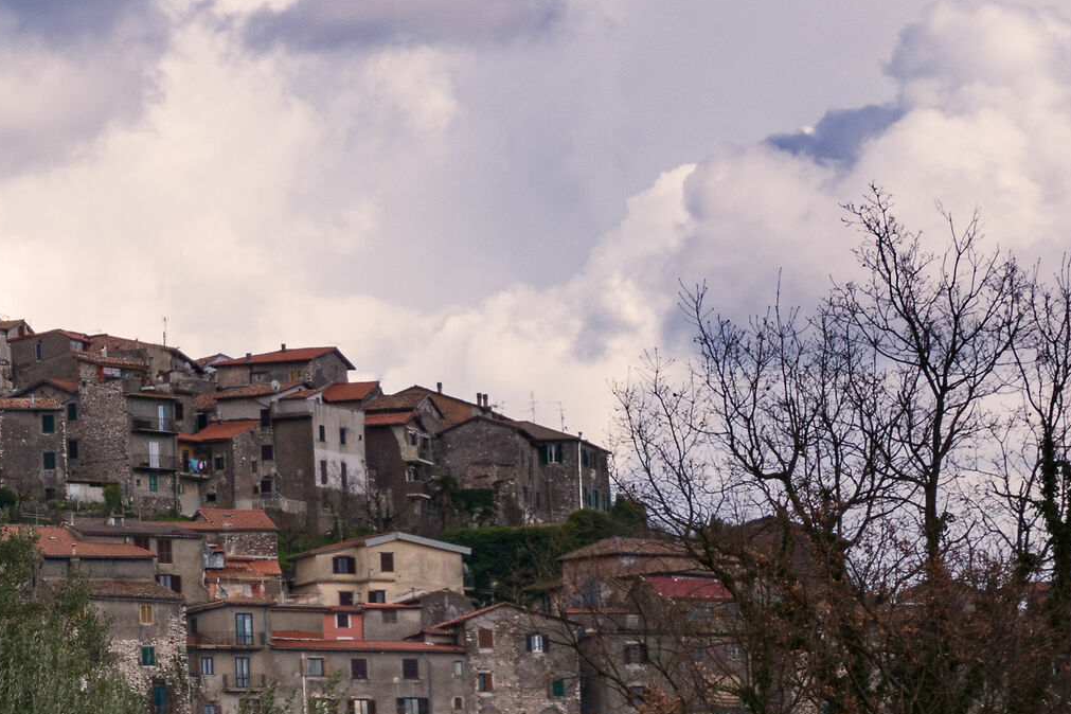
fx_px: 8478
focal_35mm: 285
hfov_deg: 7.2
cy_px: 586
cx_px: -133
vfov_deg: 4.8
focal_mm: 80
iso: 320
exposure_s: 1/125
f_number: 18
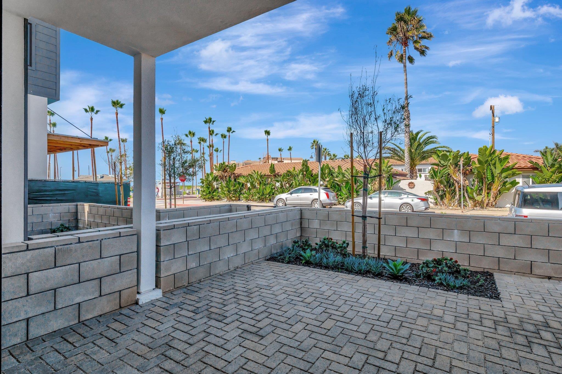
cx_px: 281
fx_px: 281
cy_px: 187
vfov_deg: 67.3
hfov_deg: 90.0
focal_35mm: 18
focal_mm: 18
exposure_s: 1/1000
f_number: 8
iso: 400
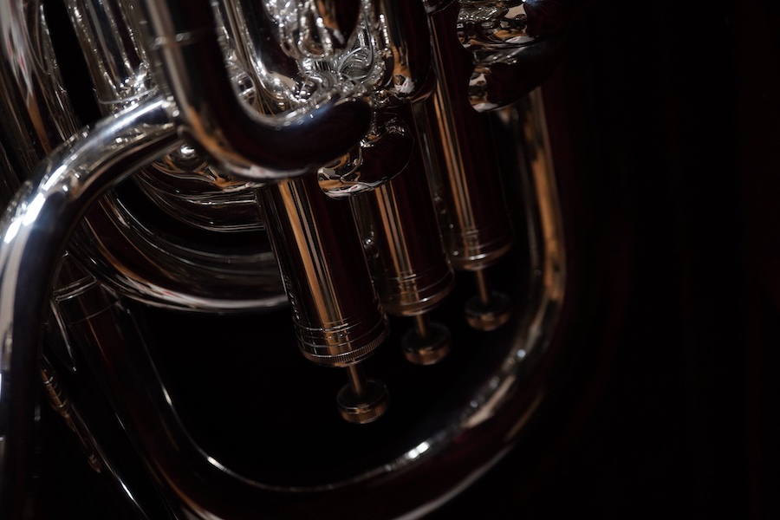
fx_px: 975
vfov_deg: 29.9
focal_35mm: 45
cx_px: 390
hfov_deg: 43.6
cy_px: 260
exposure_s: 1/125
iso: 1250
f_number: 3.5
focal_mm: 30
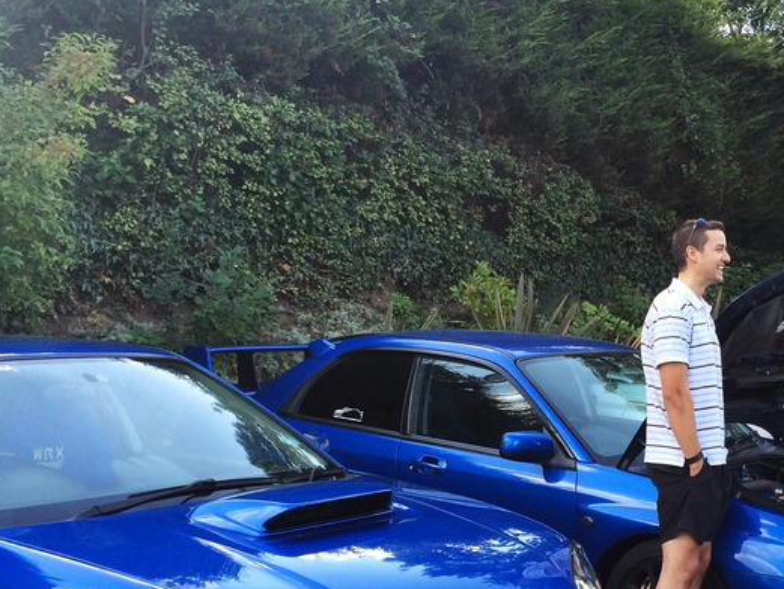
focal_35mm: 59
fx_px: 1337
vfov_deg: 24.5
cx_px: 618
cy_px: 450
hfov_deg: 31.9
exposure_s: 1/250
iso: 32
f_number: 2.2
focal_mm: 4.12
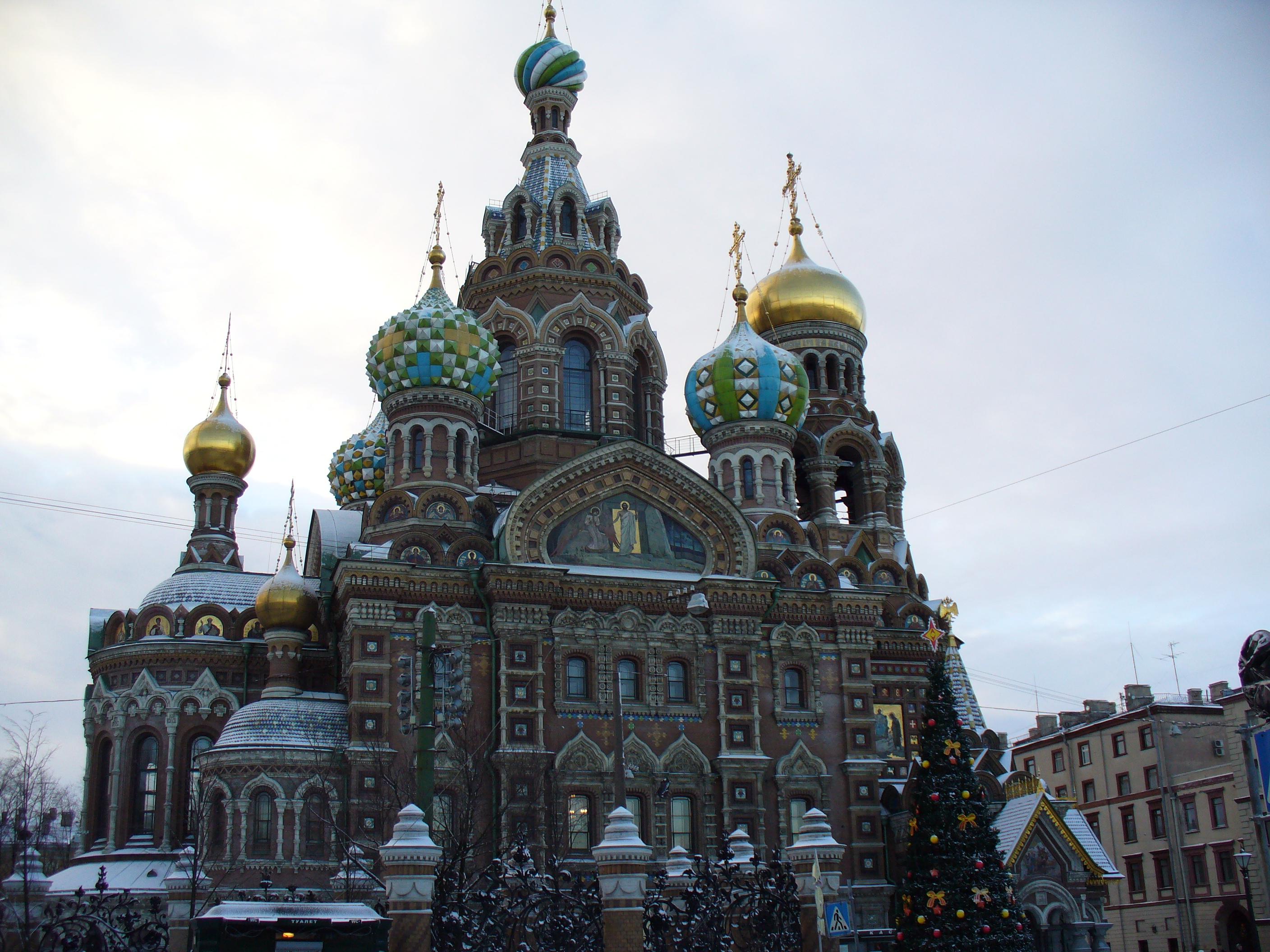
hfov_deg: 50.1
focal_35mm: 37
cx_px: 635
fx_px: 1357
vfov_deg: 38.7
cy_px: 476
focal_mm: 6.1
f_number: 2.8
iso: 80
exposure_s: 1/250
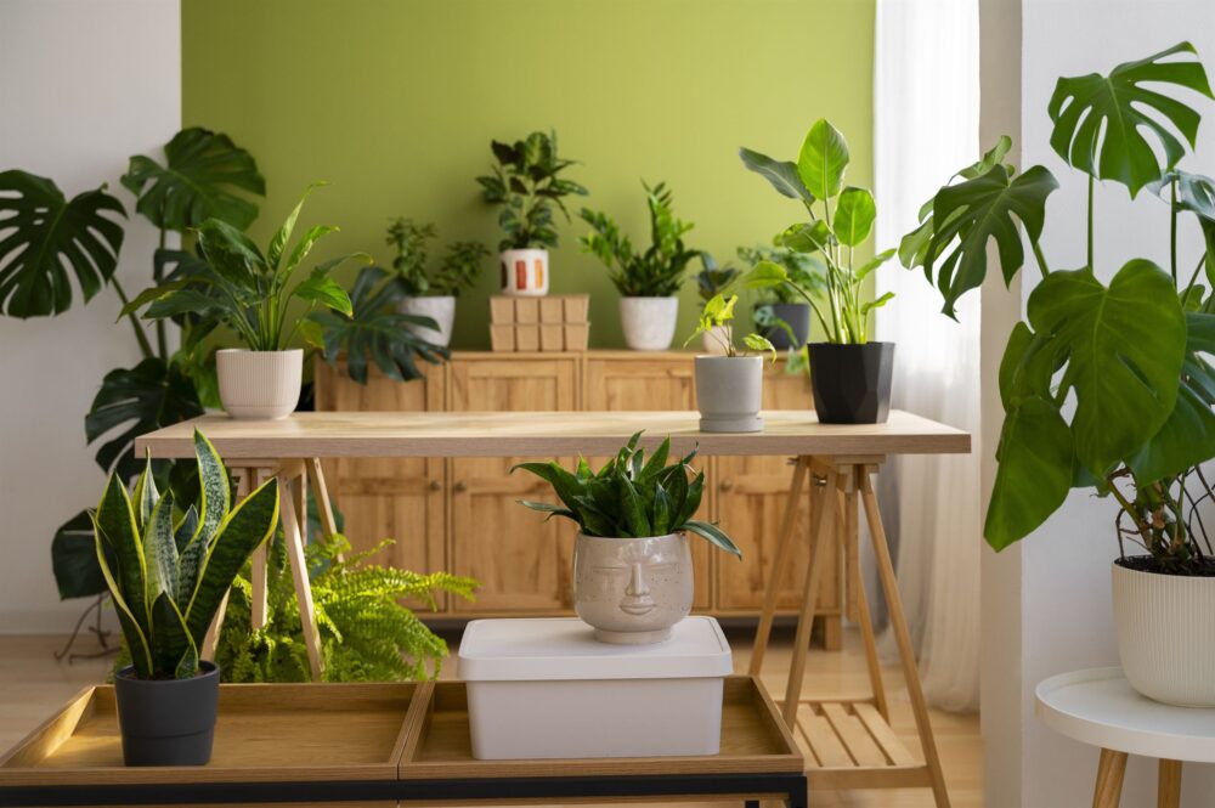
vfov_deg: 28.6
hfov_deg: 41.9
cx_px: 608
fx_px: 1585
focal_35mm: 47
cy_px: 404
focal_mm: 47
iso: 500
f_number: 3.2
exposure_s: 1/320
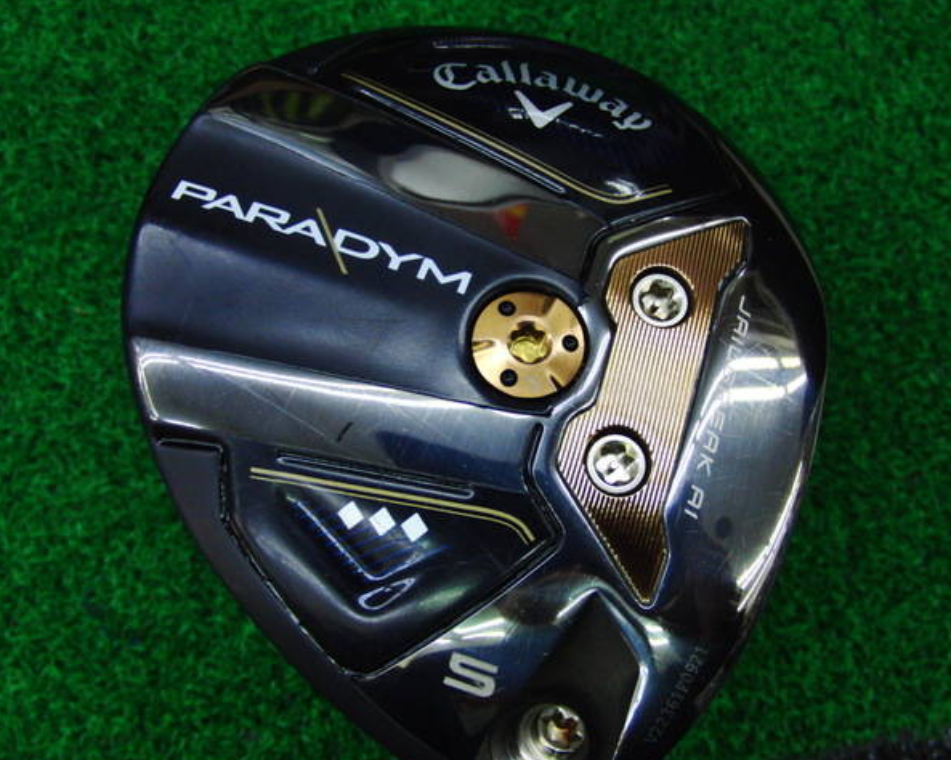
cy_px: 382
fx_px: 1097
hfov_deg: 46.8
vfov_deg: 38.2
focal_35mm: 39
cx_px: 492
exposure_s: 1/80
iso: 320
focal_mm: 6.42
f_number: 3.6
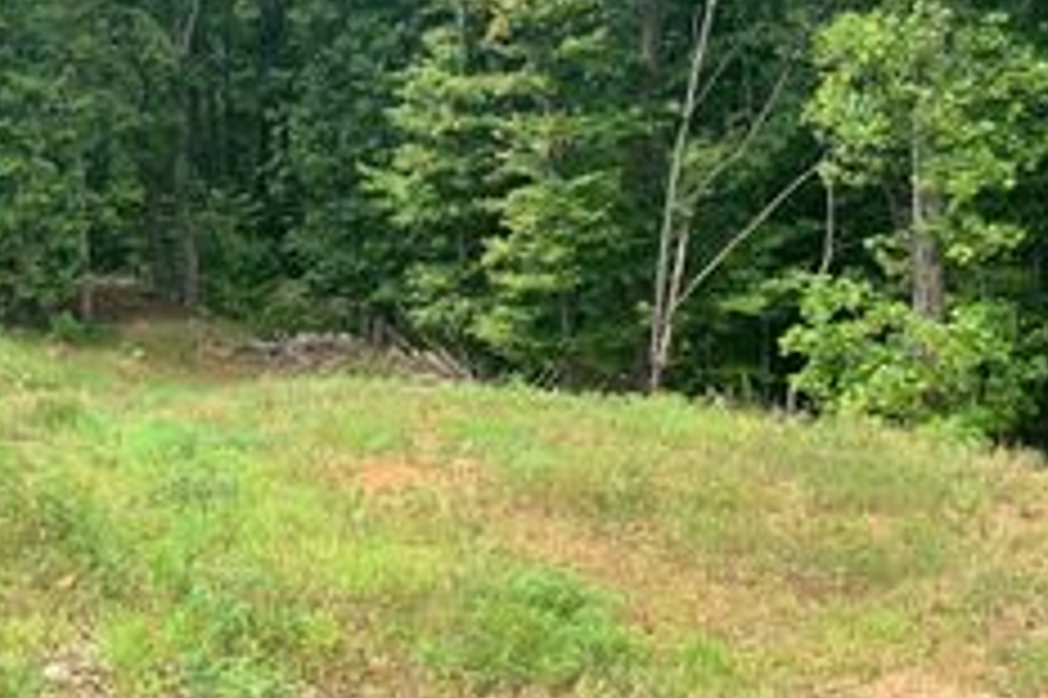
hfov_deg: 34.1
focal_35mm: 58
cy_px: 209
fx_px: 1687
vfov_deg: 23.2
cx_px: 337
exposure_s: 1/612
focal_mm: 4.25
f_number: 1.8
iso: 25
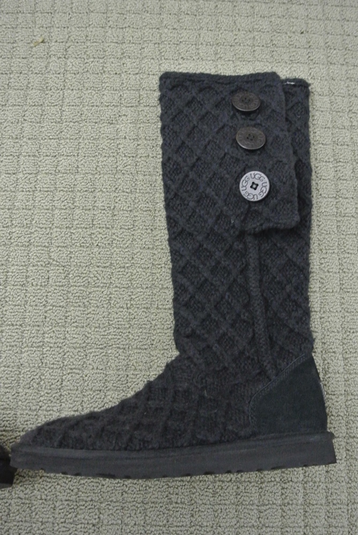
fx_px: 476
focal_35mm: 32
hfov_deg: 41.2
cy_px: 268
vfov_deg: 58.7
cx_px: 179
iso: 2800
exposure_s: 1/30
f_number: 3.8
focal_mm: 12.2
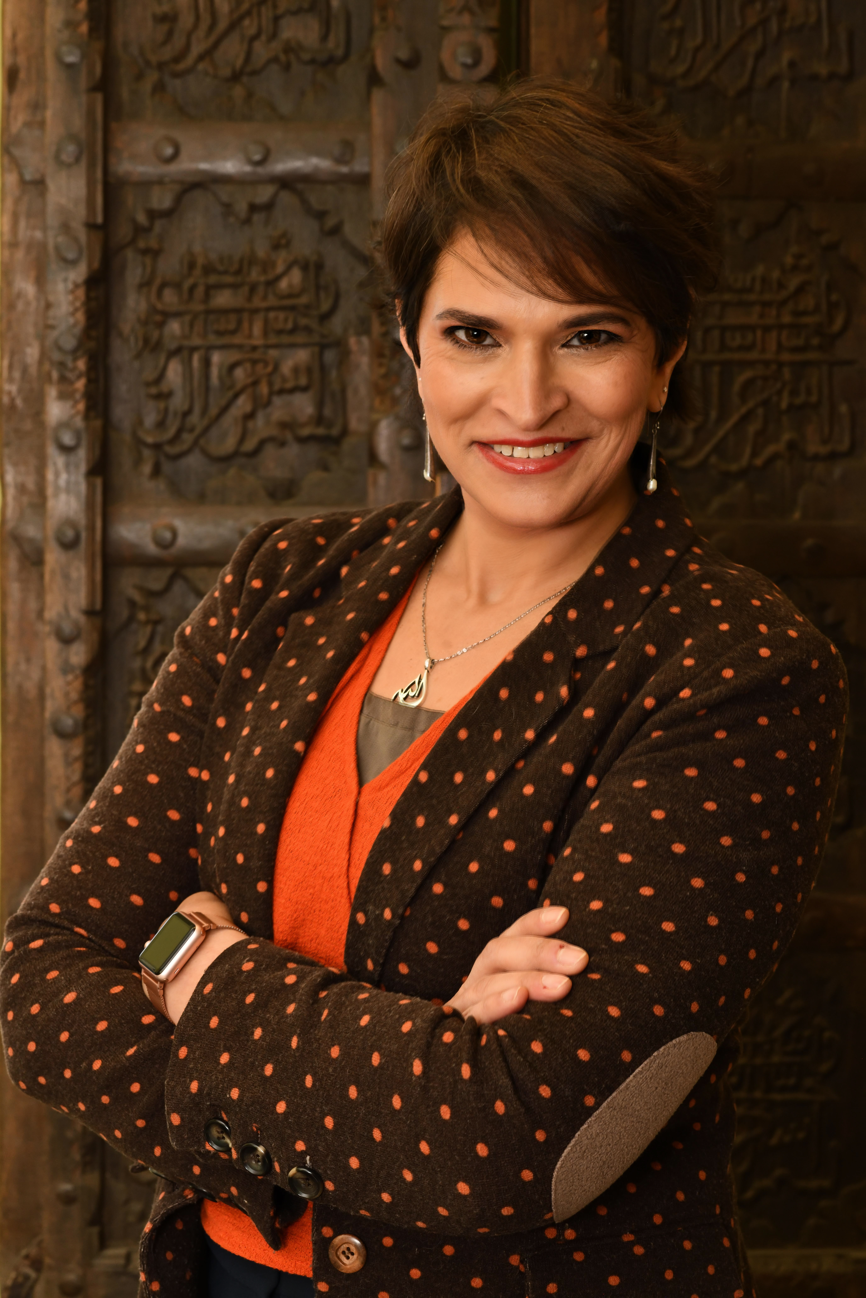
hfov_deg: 16.1
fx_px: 3067
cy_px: 649
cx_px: 433
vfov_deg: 23.9
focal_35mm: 85
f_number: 9
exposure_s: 1/125
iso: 800
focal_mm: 85
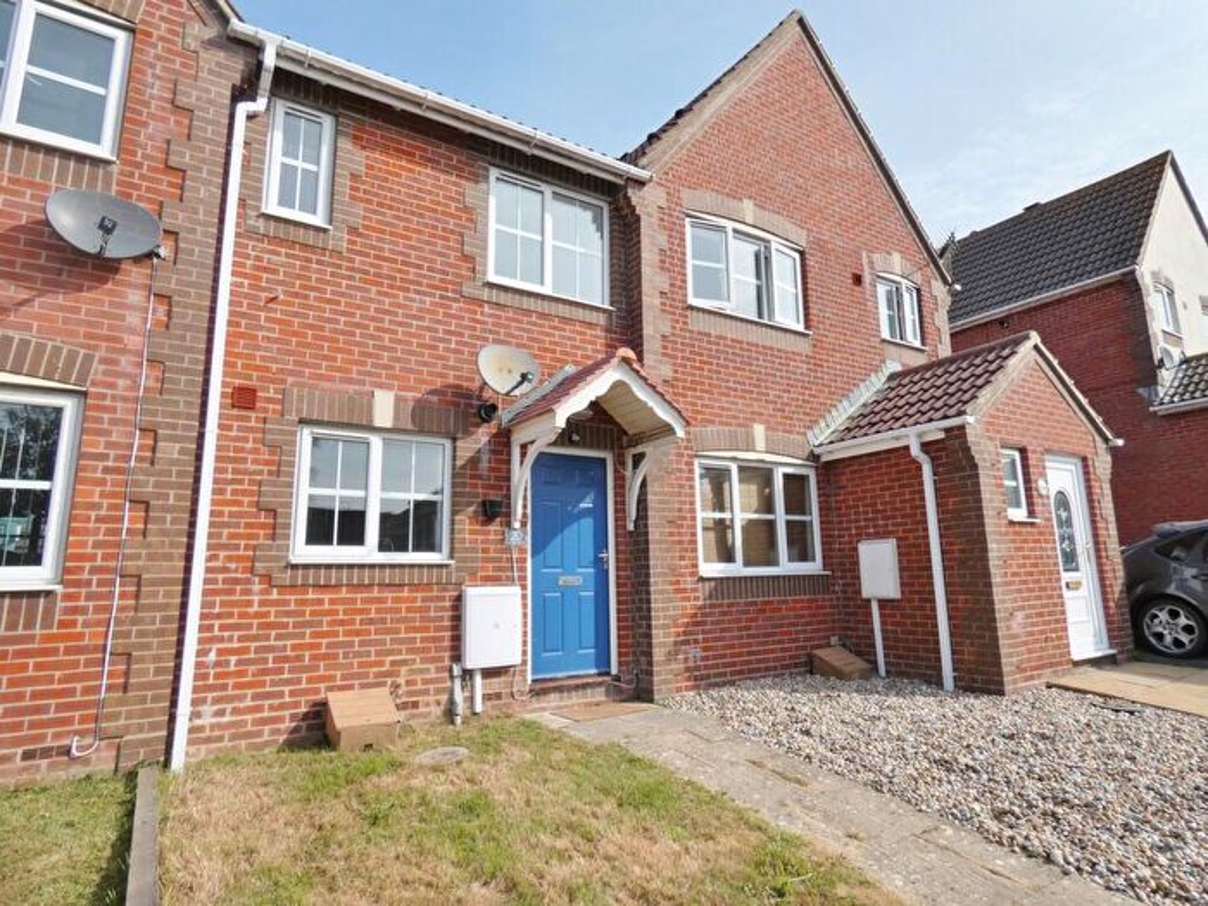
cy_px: 453
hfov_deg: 81.7
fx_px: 698
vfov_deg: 66.0
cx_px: 604
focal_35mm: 20
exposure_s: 1/1000
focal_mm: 3.6
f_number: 3.5
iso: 80
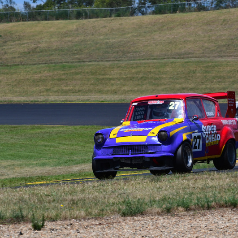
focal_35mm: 384
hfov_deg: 4.6
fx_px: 2987
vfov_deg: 4.6
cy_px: 119
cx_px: 135
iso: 250
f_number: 11
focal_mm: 200
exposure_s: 1/640
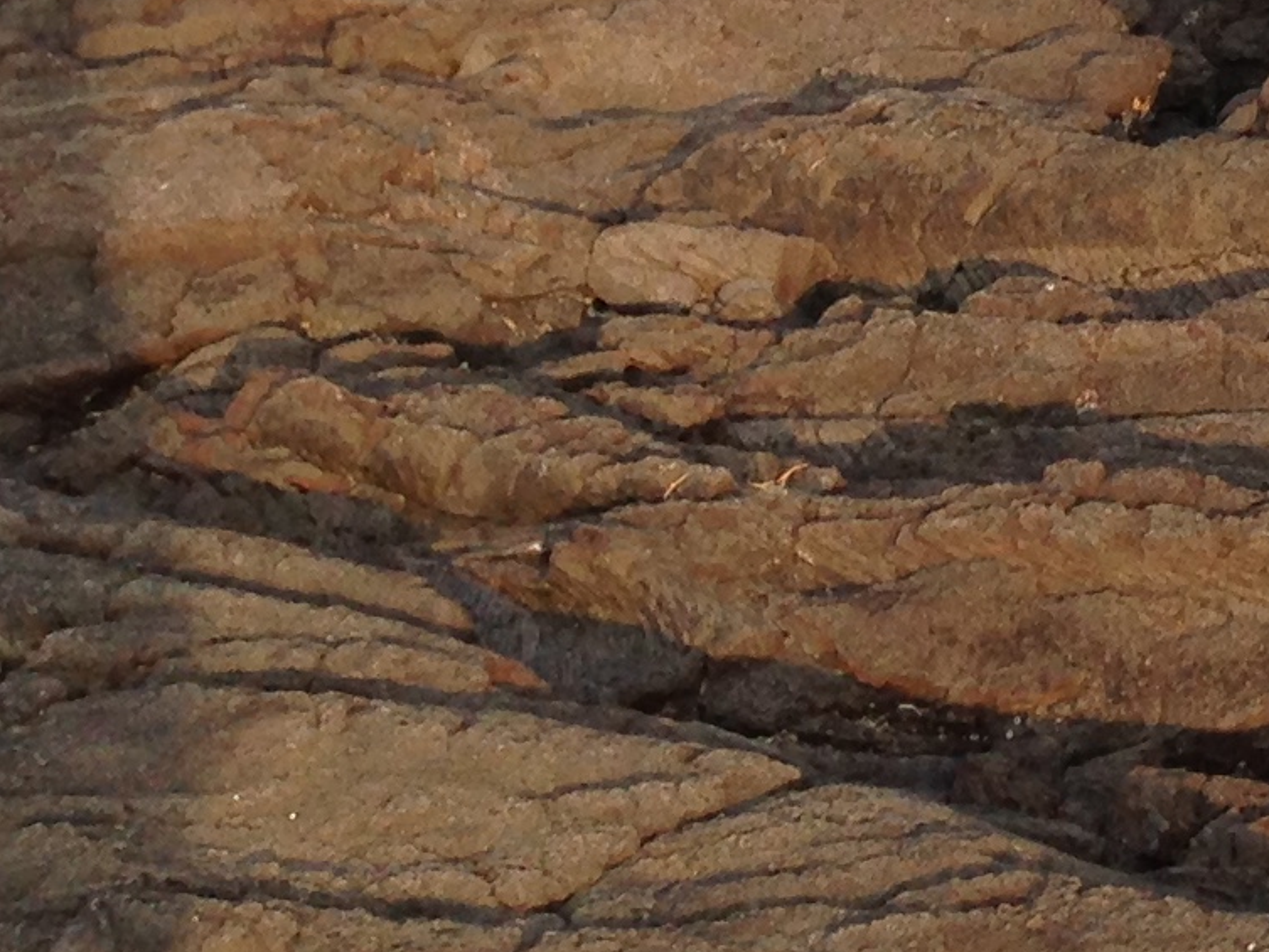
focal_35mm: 143
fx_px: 5243
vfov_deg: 9.7
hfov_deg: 12.4
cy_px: -965
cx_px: 2410
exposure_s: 1/199
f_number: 2.4
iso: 50
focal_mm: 4.12
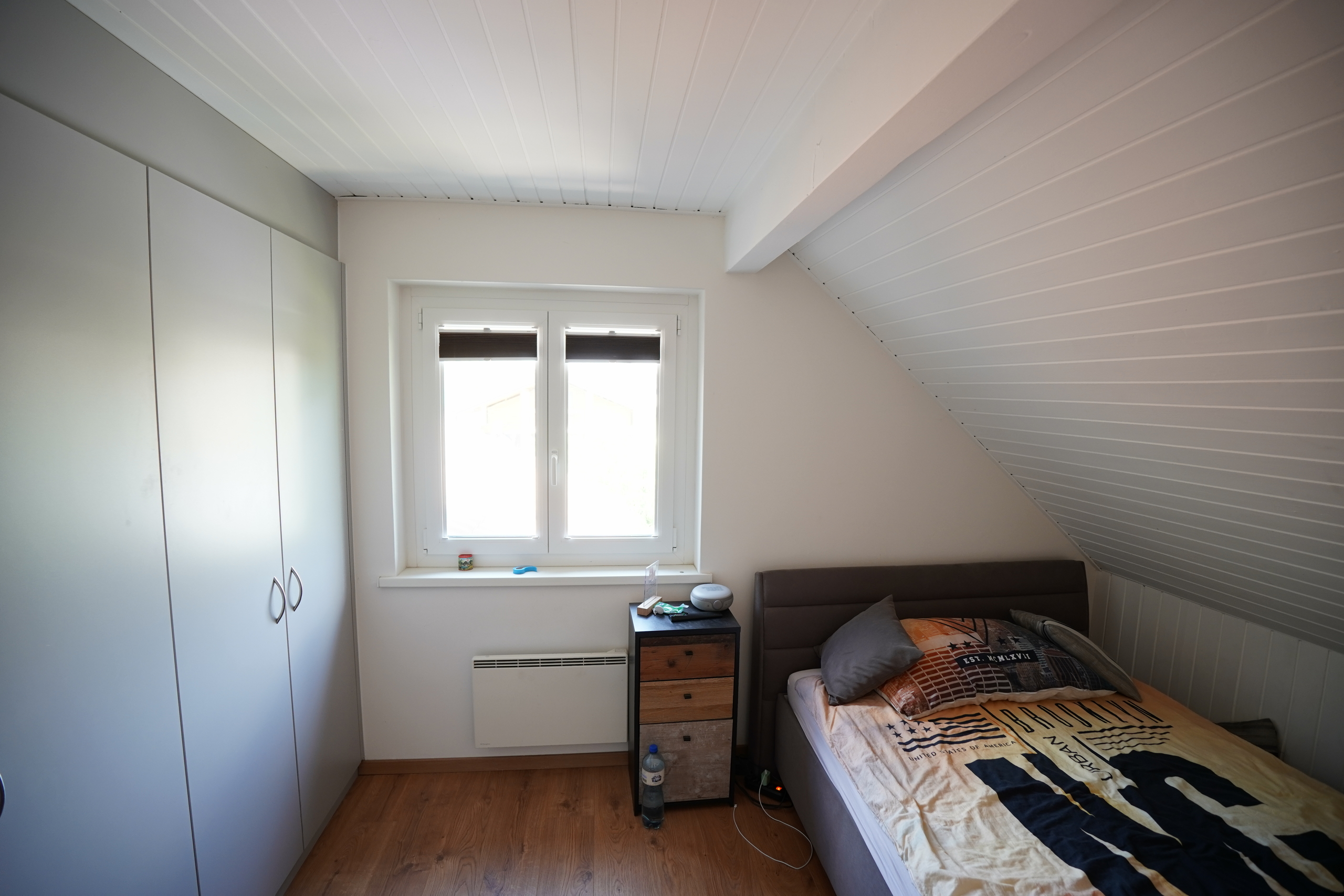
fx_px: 560
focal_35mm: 15
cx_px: 672
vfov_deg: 77.3
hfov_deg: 100.4
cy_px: 448
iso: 250
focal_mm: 10
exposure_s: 1/30
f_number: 2.8
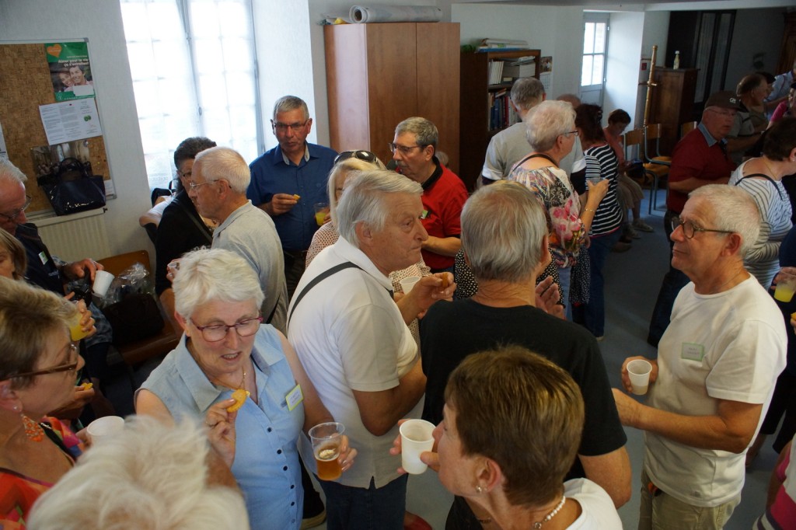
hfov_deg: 61.9
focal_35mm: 30
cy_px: 265
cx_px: 398
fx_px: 663
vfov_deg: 43.6
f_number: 4
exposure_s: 1/160
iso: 1250
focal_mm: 20
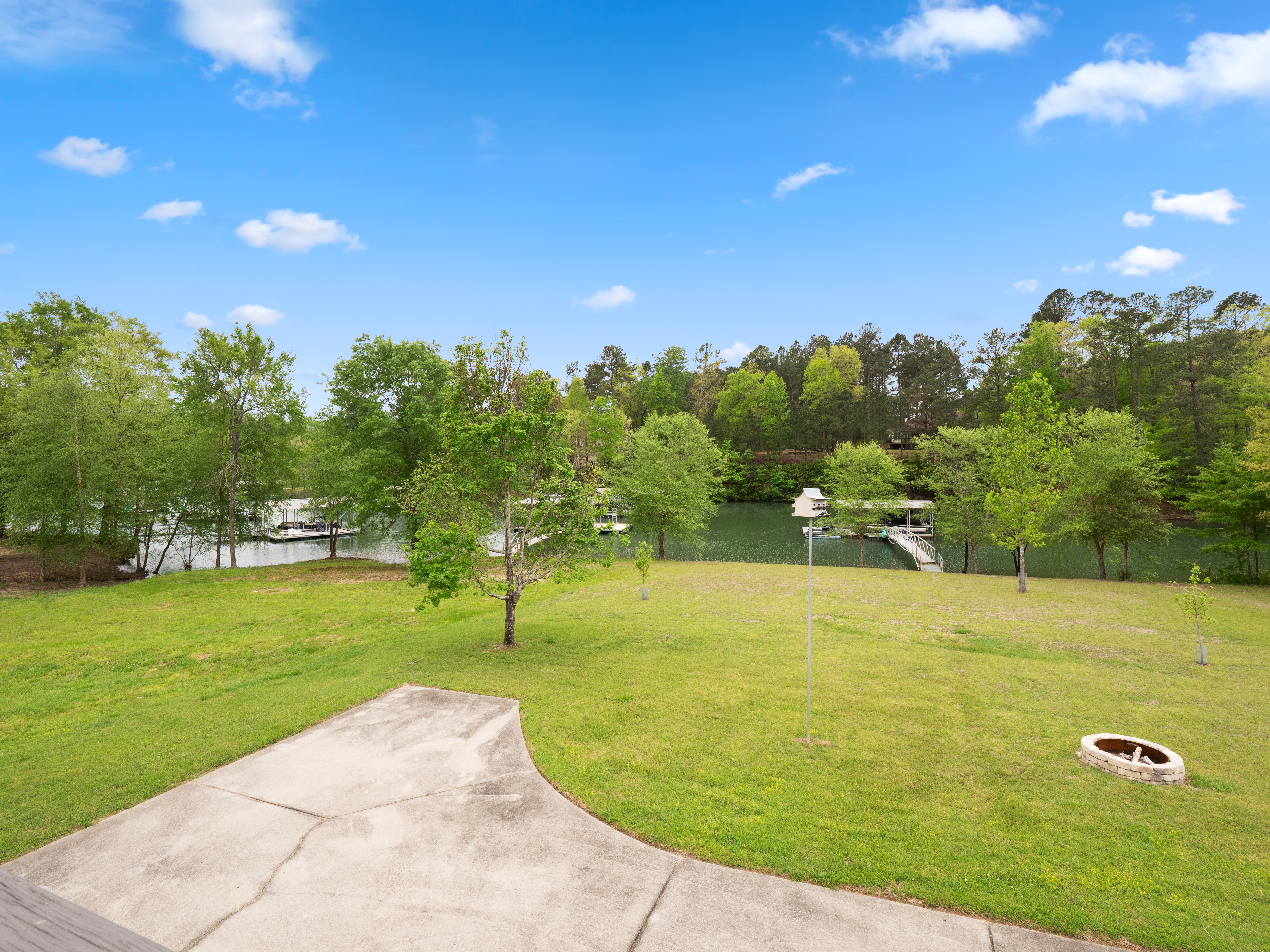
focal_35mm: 16
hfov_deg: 94.5
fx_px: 587
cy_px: 476
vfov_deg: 78.1
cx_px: 635
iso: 200
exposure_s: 1/250
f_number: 5.6
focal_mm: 8
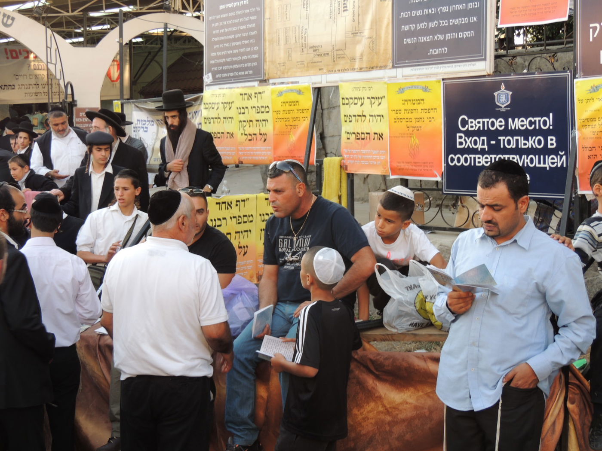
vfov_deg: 29.1
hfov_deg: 38.2
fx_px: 870
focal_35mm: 50
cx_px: 301
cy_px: 226
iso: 100
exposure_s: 1/60
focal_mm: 8.9
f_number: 3.6
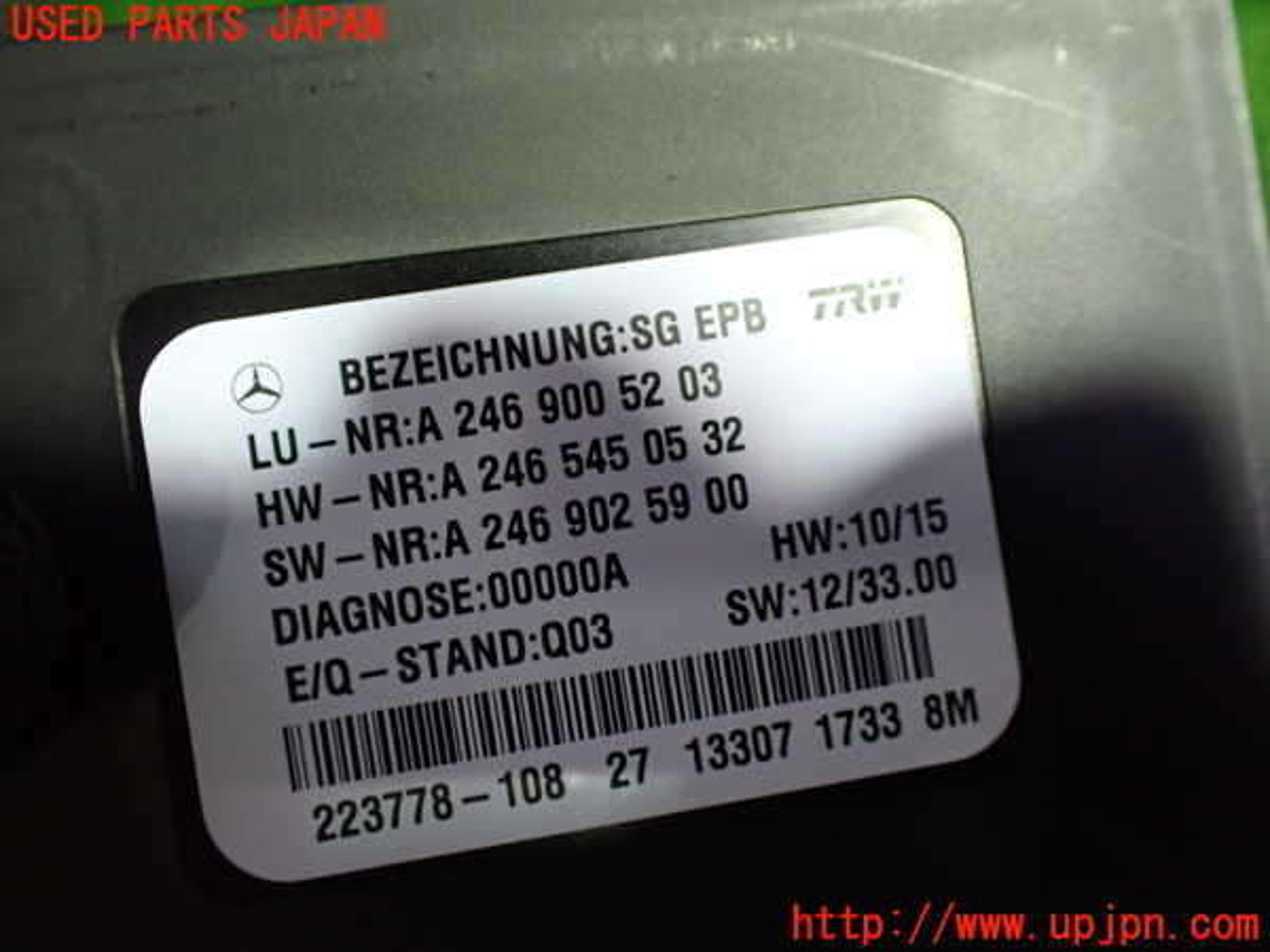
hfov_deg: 60.0
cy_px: 476
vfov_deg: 46.8
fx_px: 1101
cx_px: 635
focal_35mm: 30
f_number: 2.3
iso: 800
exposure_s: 1/125
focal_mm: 5.4
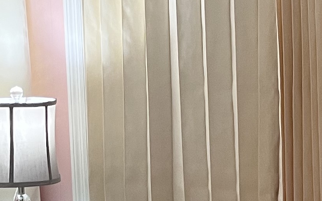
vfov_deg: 9.8
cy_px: 132
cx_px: 97
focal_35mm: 134
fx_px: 1176
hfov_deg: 15.5
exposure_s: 1/60
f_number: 1.5
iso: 160
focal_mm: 5.7
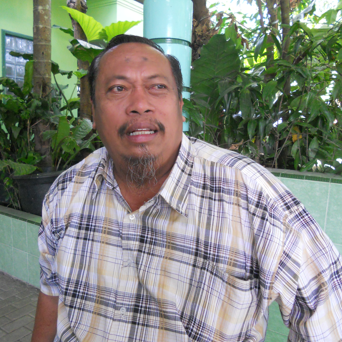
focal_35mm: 32
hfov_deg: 51.0
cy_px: 171
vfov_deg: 51.1
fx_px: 358
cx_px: 156
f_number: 3.2
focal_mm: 4.9
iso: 400
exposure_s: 1/50
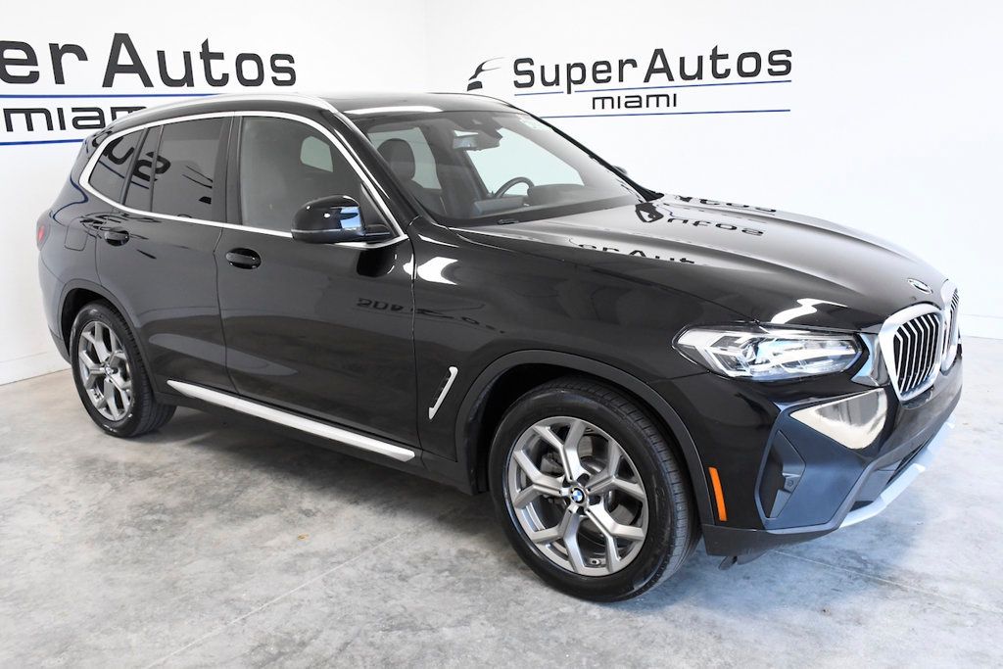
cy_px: 334
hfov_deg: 57.2
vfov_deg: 40.0
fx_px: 919
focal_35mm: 33
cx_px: 502
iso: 2500
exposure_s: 1/250
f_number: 8
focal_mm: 22
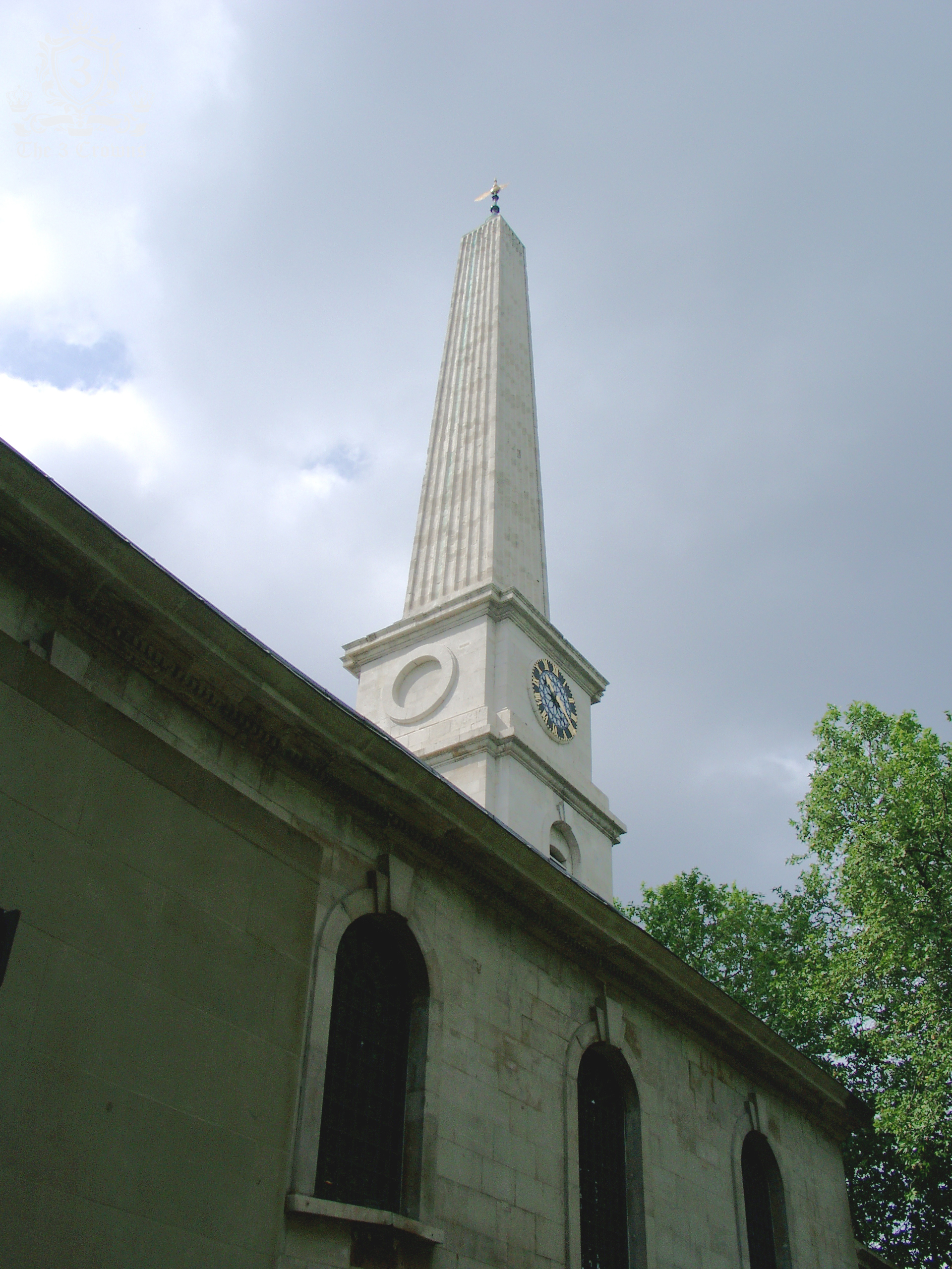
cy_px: 634
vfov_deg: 54.0
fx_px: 1247
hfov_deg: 41.8
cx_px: 476
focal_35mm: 34
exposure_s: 1/774
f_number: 5.6
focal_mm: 7.13
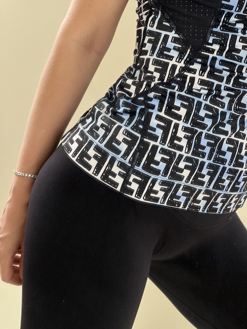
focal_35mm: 77
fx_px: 733
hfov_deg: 19.1
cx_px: 124
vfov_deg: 25.3
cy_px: 164
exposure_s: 1/121
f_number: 2.8
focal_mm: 9
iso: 200
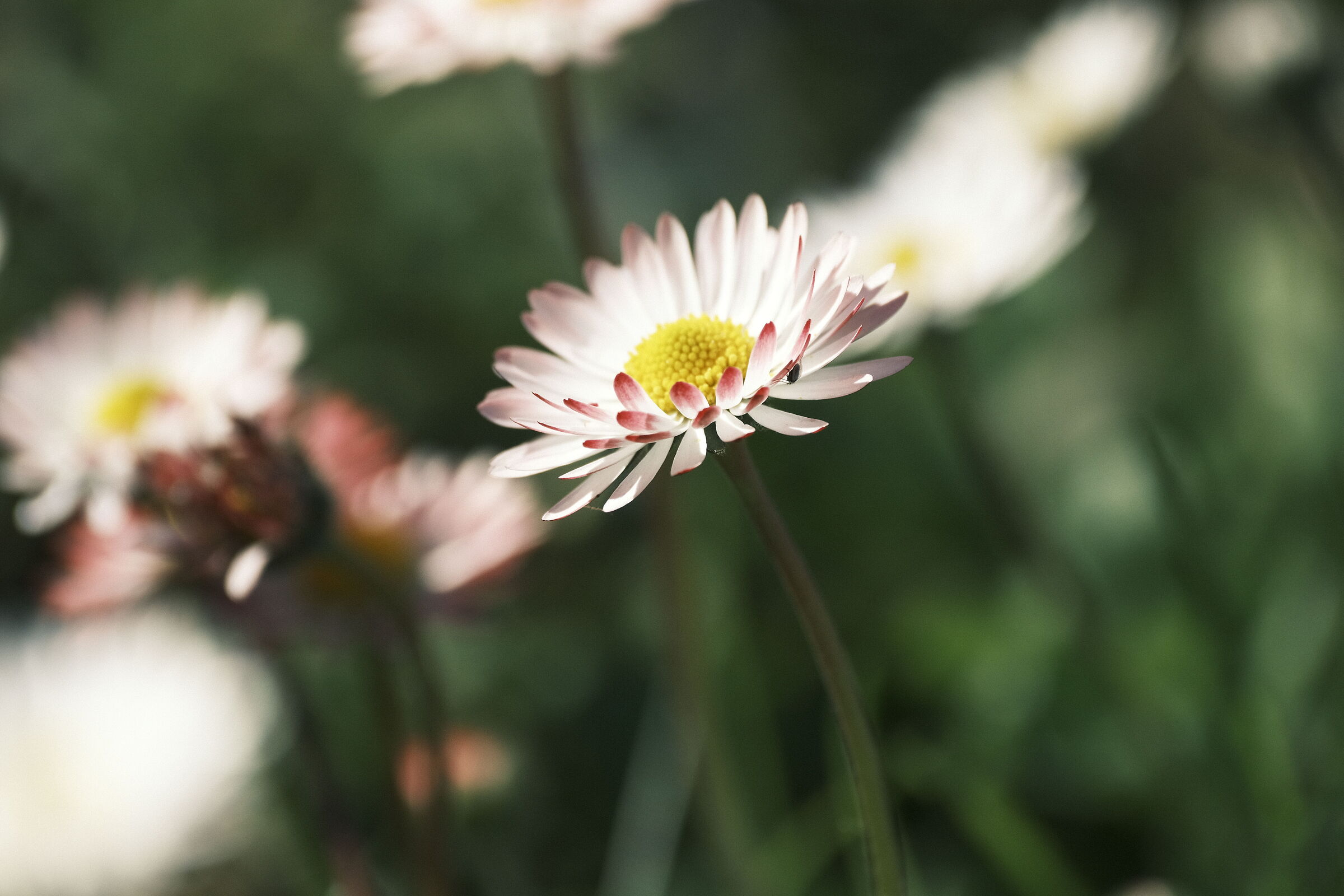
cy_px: 448
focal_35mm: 402
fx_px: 15007
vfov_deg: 3.4
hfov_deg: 5.1
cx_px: 672
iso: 640
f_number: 6.4
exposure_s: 1/2000
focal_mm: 268.2
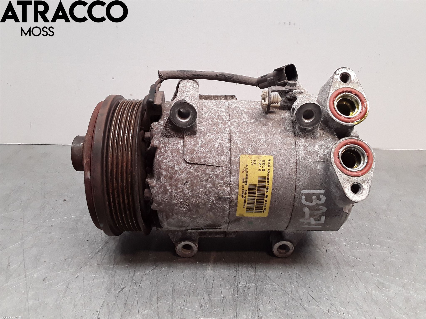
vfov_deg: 49.7
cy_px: 160
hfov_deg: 63.4
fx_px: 345
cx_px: 213
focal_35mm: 28
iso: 100
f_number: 1.9
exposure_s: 1/100
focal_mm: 2.91
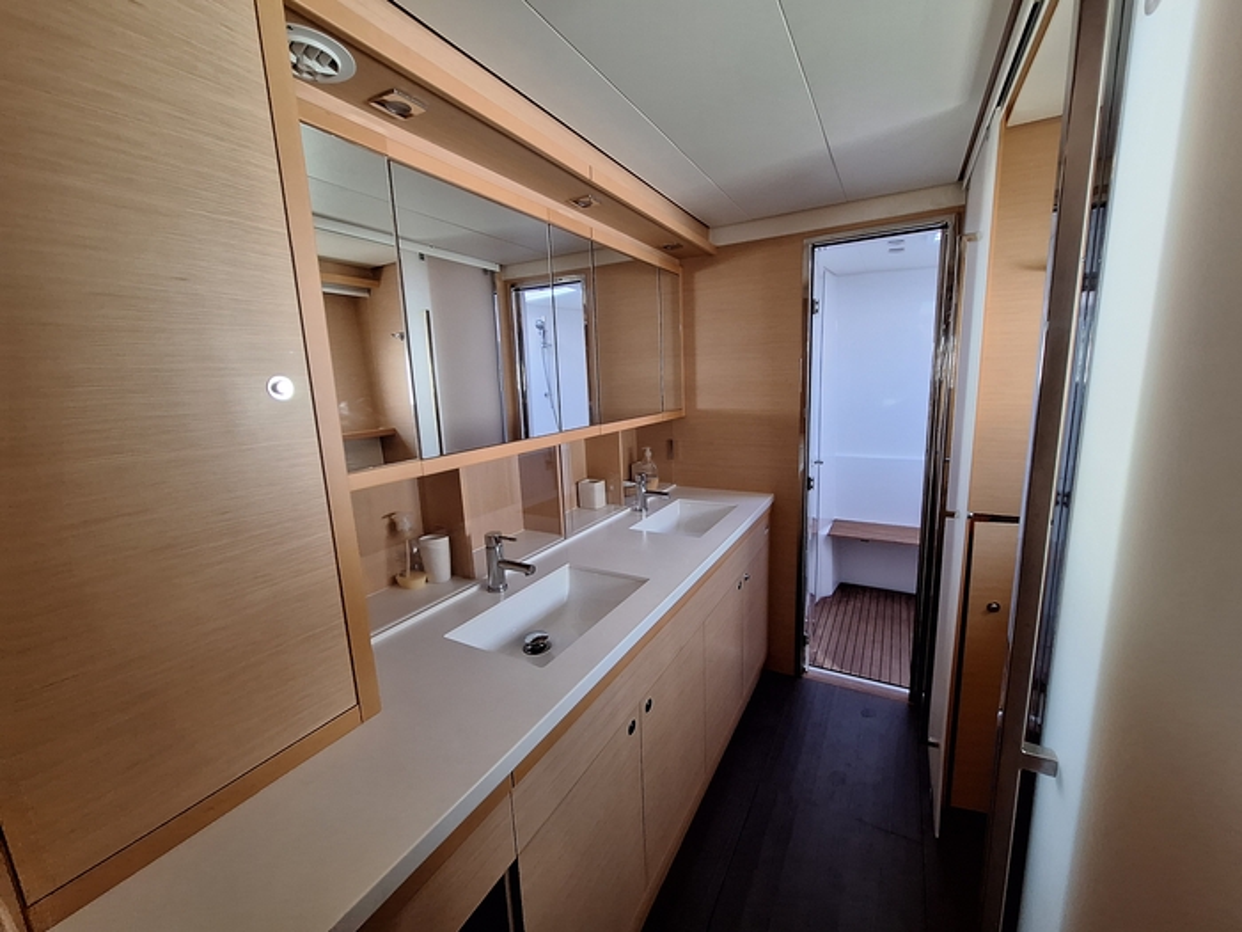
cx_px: 621
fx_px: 466
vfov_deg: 89.9
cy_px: 466
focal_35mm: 13
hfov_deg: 106.2
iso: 160
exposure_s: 1/50
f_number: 2.2
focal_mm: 1.74
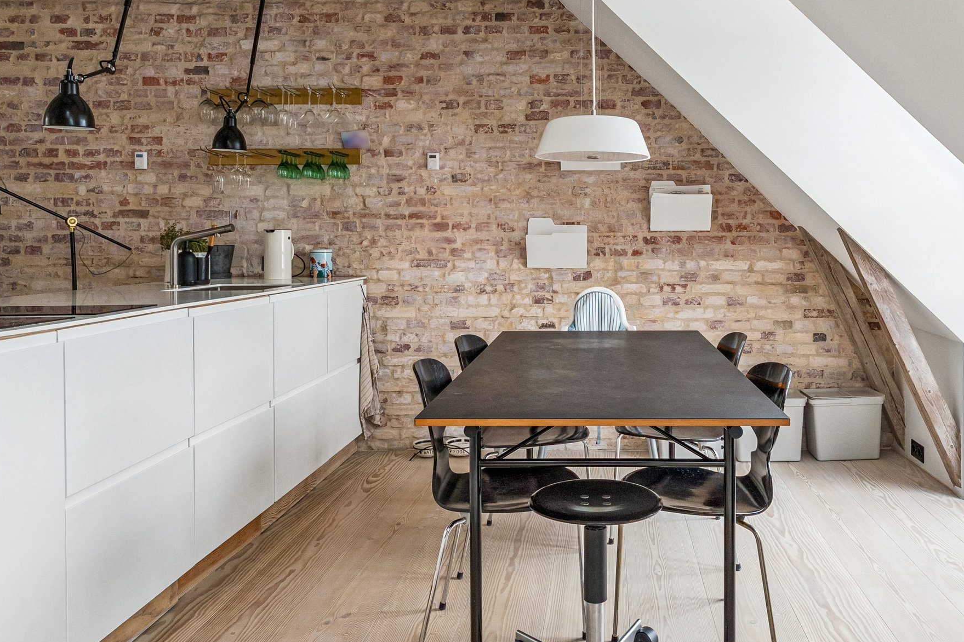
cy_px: 203
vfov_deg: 42.6
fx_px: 808
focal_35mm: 30
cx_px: 604
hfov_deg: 60.8
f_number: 7.1
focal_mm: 11.8
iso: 400
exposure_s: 1/6
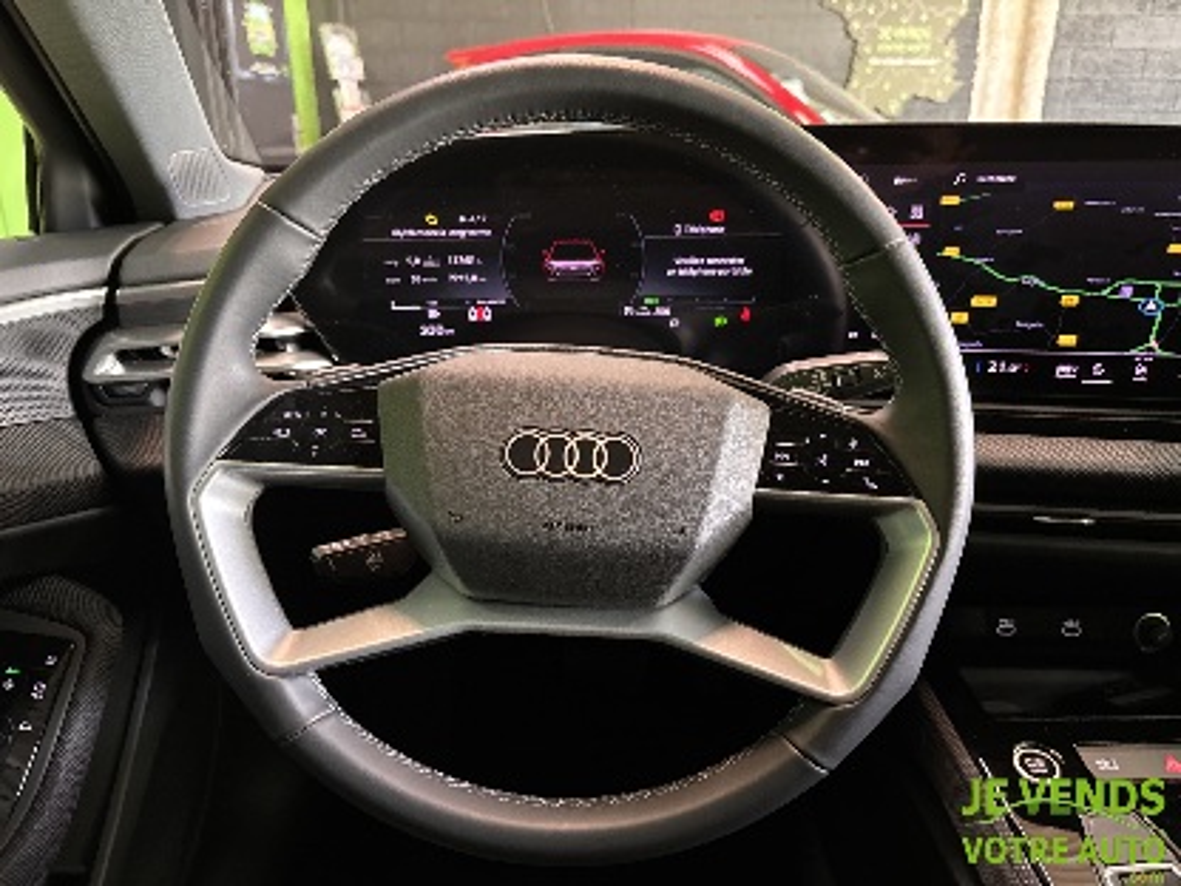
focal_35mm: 26
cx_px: 590
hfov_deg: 67.3
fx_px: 887
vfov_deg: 53.1
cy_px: 443
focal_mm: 5.96
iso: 640
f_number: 1.6
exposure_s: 1/33
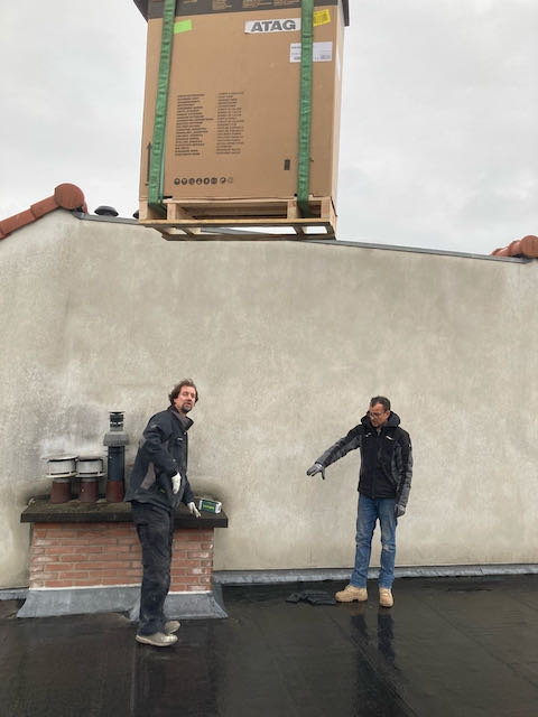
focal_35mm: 28
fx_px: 580
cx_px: 269
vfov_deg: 63.4
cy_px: 358
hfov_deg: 49.7
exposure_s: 1/151
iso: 20
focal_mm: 3.99
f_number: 1.8
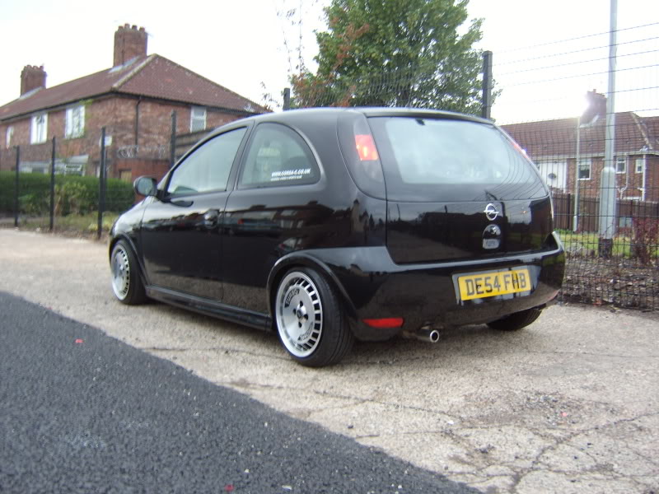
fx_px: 590
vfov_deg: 45.4
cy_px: 247
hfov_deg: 58.4
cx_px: 330
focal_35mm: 31
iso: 100
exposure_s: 1/6
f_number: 2.7
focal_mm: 8.13
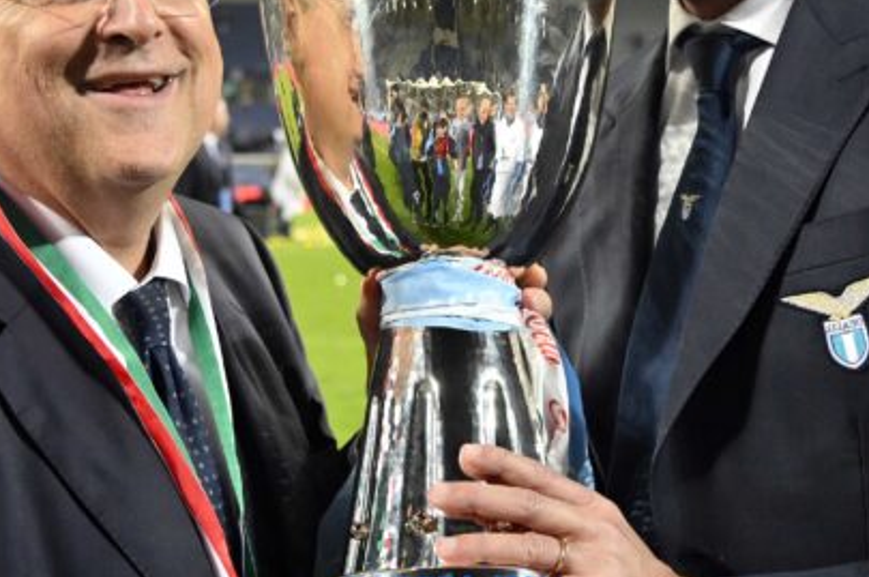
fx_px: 1953
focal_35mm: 81
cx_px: 395
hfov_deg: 25.1
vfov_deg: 16.8
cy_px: 192
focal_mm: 32
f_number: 4
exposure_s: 1/640
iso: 2000
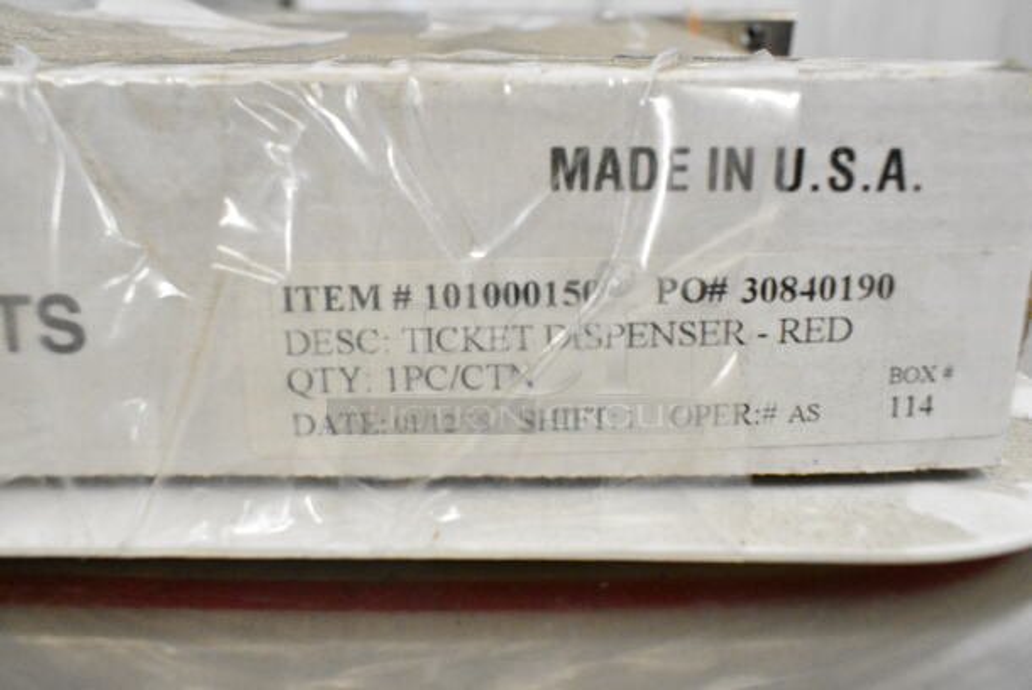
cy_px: 345
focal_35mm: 27
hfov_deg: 67.3
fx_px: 775
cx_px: 516
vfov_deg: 48.0
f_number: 7.1
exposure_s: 1/320
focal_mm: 18
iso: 6400
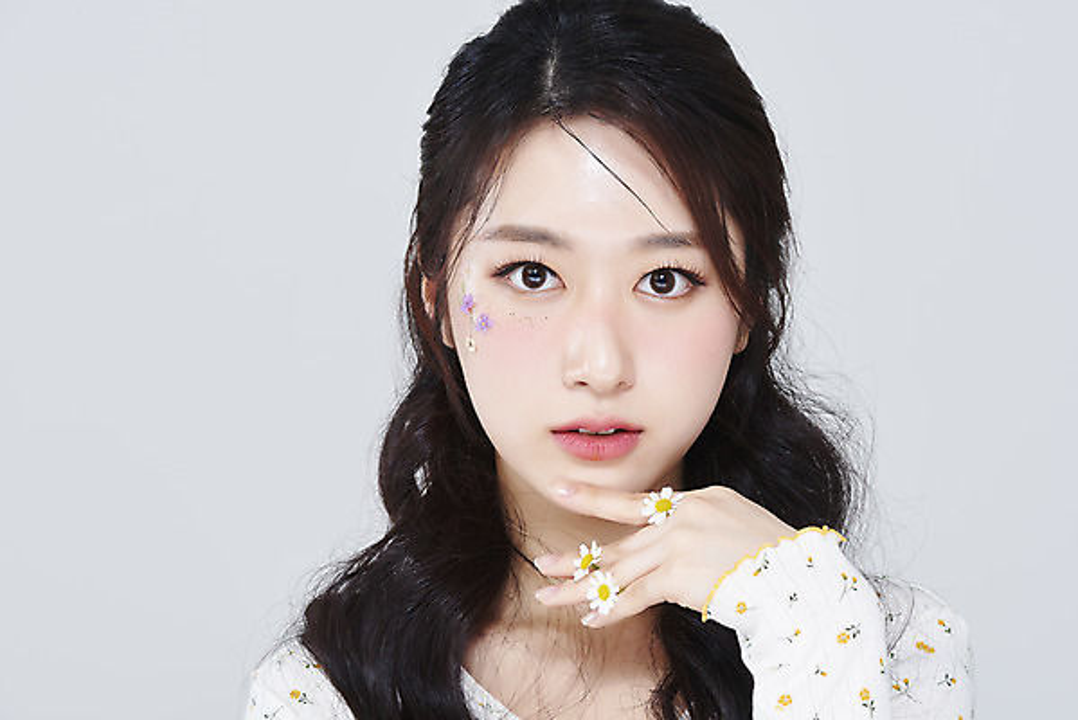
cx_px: 539
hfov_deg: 19.4
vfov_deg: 13.1
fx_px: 3146
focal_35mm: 105
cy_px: 360
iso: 64
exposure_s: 1/125
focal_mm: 105
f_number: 11
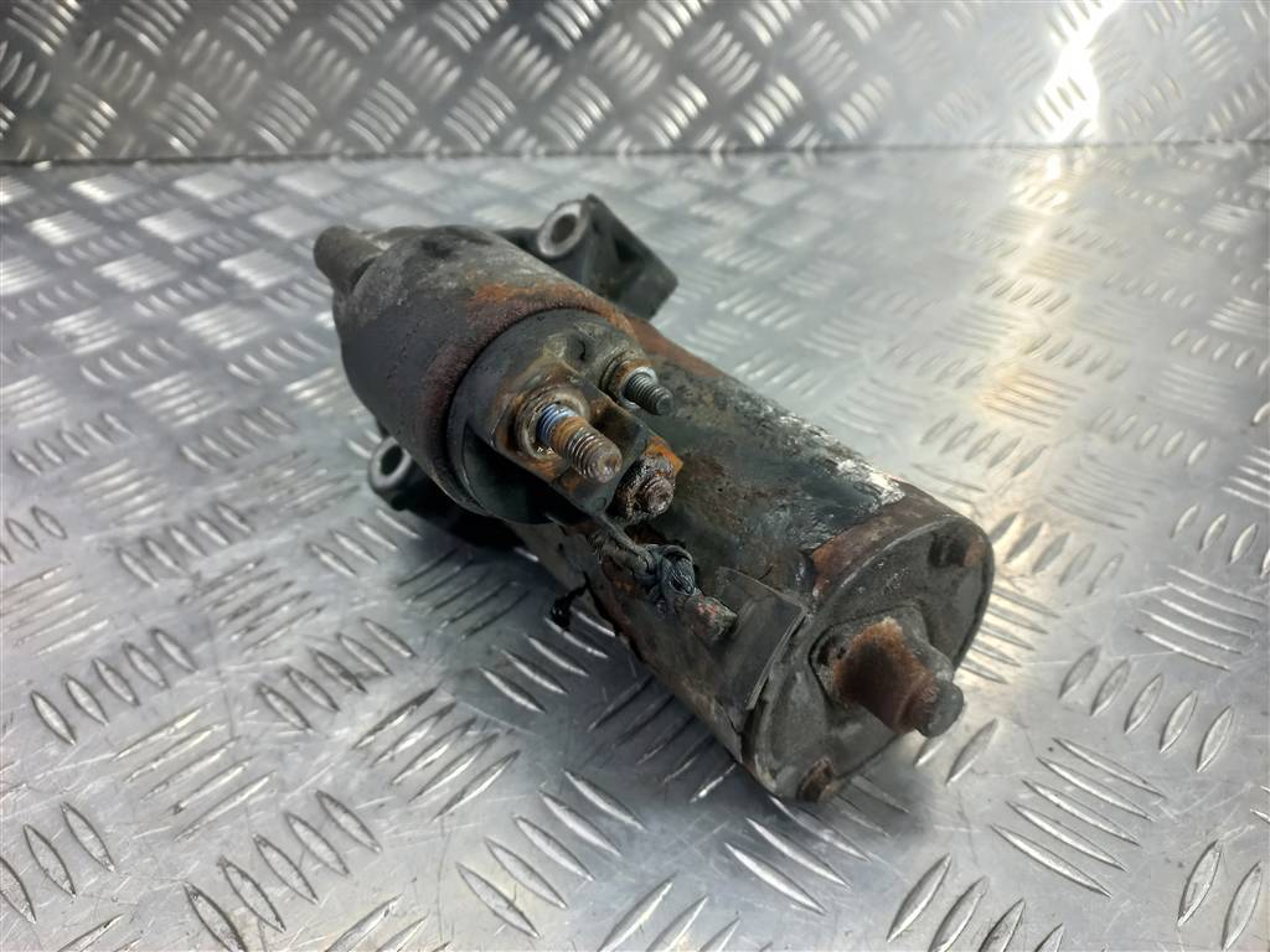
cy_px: 476
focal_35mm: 25
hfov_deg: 69.4
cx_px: 635
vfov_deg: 54.9
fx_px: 917
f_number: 1.8
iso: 80
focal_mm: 4.6
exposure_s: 1/50
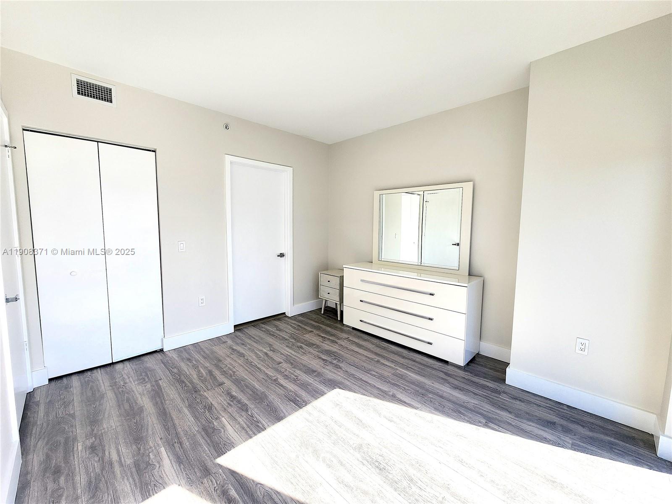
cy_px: 252
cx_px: 336
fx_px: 252
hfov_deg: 106.2
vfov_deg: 89.9
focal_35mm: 13
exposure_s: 1/307
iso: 50
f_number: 2.2
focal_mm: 2.2
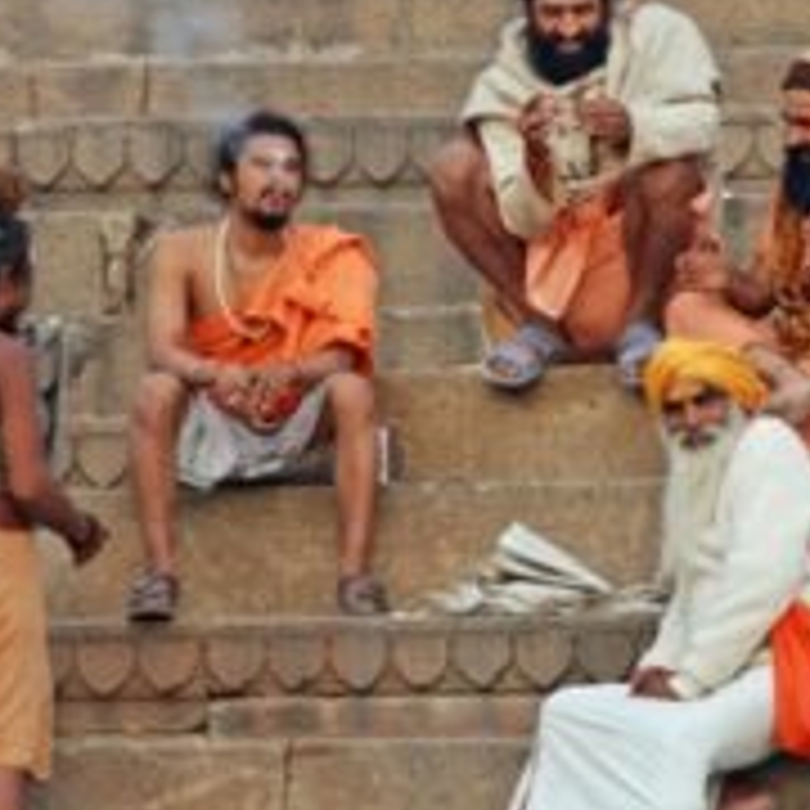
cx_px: 562
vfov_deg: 3.9
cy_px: 432
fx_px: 11807
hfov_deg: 3.9
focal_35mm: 446
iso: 400
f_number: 5.6
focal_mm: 150
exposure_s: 1/200
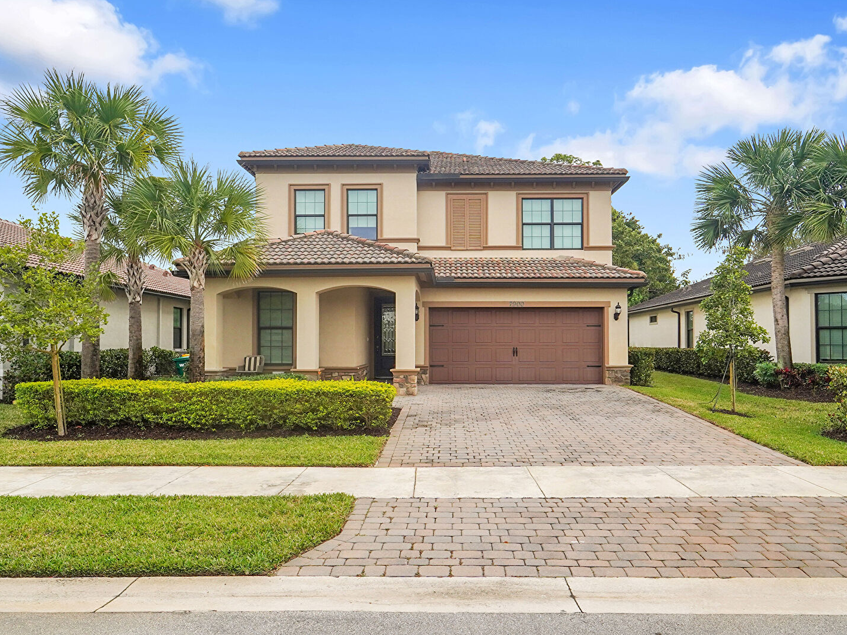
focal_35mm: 23
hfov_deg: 73.9
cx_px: 438
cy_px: 321
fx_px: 563
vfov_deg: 58.9
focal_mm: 14
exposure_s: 1/160
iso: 400
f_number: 9
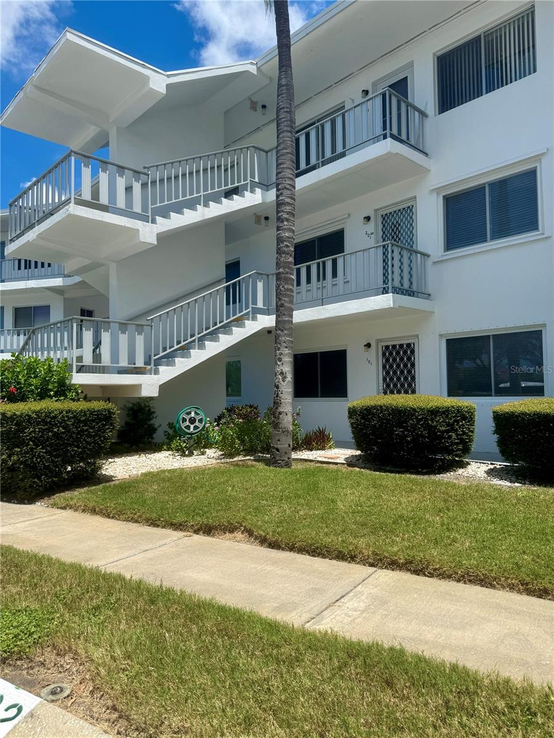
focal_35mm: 24
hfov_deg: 56.8
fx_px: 512
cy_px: 369
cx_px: 277
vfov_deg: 71.6
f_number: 1.78
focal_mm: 6.76
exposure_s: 1/5348
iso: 80
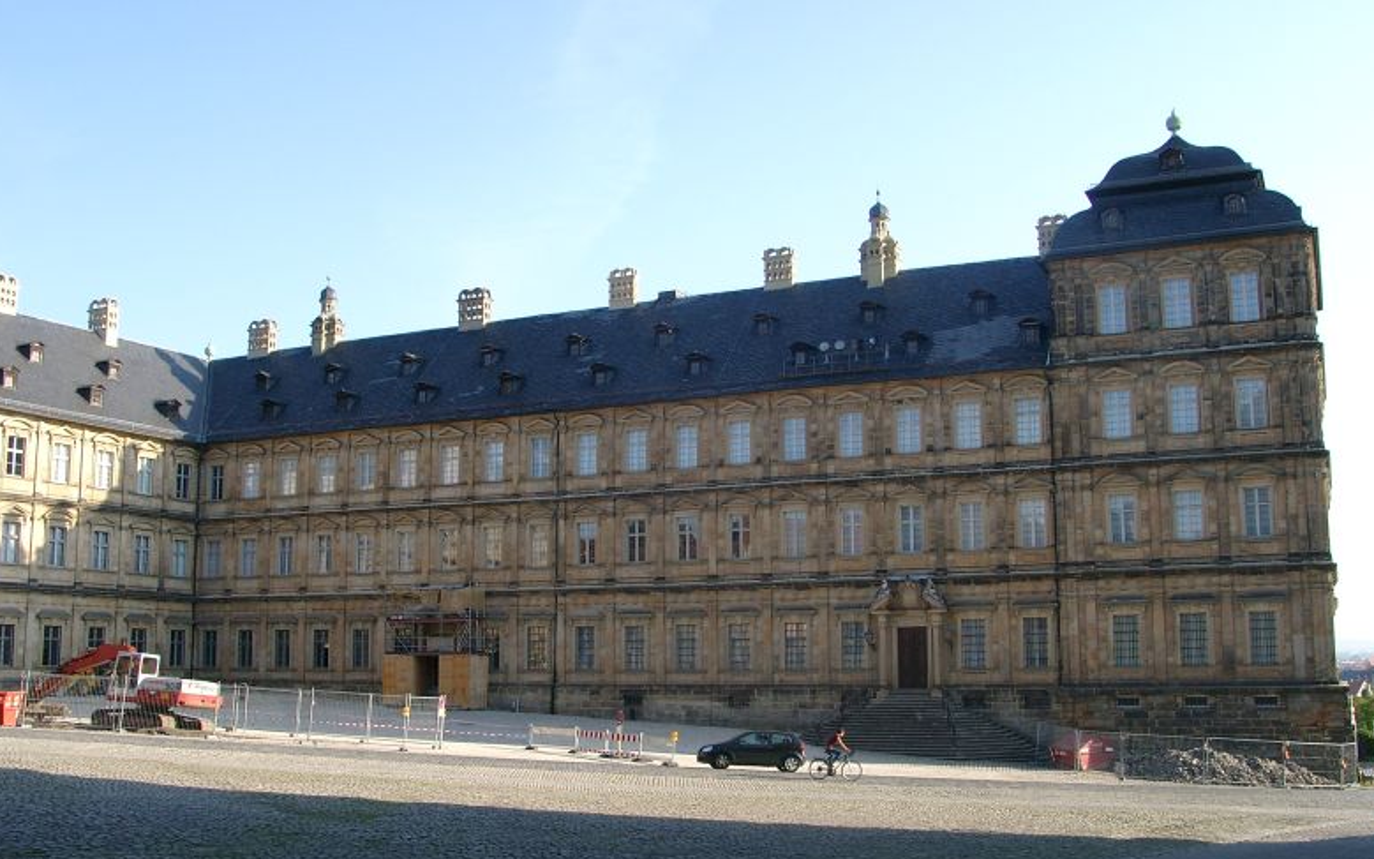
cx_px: 693
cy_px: 441
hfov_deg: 52.7
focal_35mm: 37
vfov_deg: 34.4
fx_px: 1386
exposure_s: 1/253
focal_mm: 7.13
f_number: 4
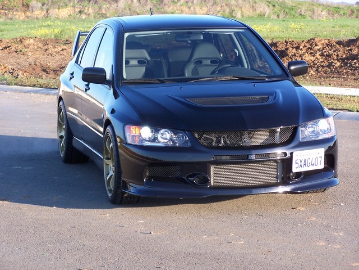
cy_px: 135
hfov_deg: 15.4
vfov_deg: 11.6
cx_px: 180
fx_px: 1327
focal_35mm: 128
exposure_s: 1/180
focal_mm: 21.2
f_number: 3.2
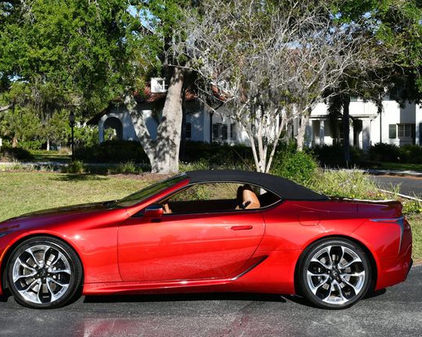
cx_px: 186
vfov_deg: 25.8
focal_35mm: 59
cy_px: 169
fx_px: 737
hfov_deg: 31.9
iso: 100
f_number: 8
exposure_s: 1/250
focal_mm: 26
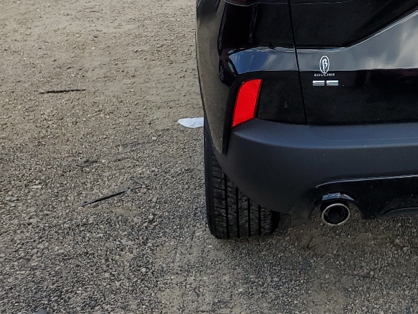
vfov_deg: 21.4
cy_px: 22
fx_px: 809
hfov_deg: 26.4
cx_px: 477
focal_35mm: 67
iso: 50
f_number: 1.5
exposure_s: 1/1667
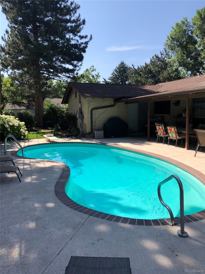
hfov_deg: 49.7
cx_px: 102
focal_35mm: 28
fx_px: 221
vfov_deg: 63.4
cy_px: 137
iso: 20
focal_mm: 3.99
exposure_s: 1/1799
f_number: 1.8
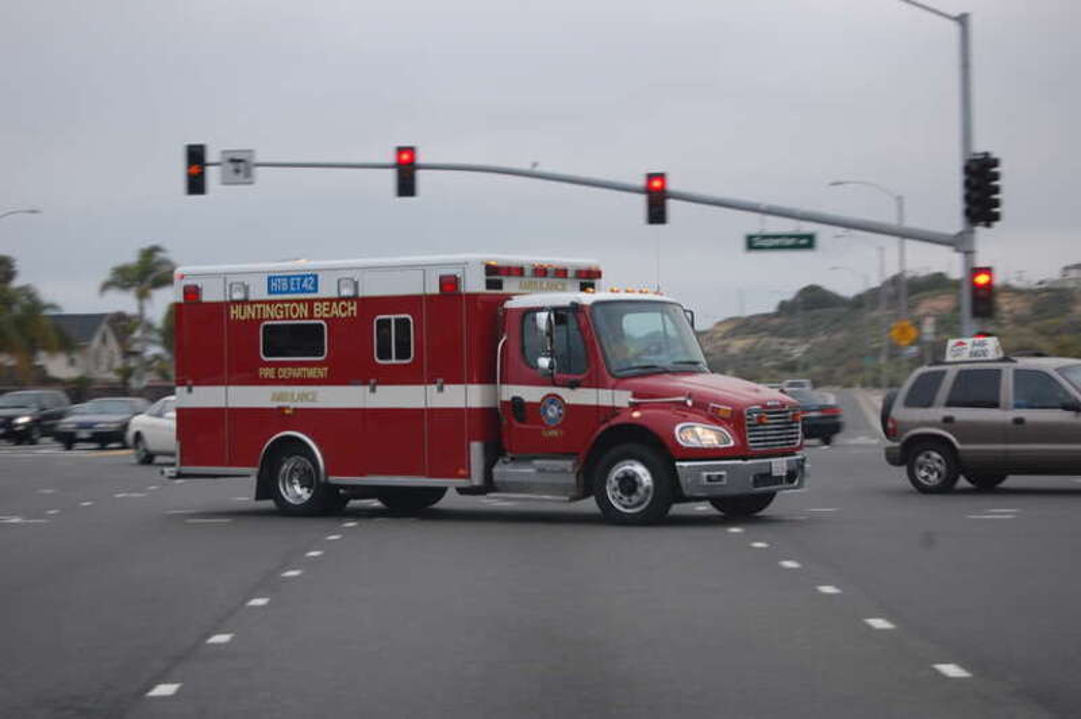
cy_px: 360
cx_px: 540
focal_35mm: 75
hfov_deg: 27.0
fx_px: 2250
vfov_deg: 18.2
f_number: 5.6
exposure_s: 1/80
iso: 400
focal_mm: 50
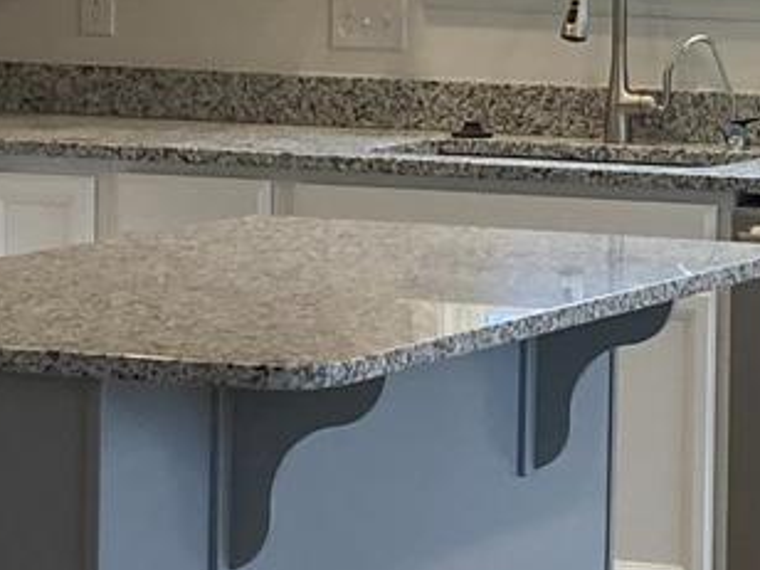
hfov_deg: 10.5
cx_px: 829
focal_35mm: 186
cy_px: 57
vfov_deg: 8.0
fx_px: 4084
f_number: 1.8
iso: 64
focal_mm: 3.99
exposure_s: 1/60
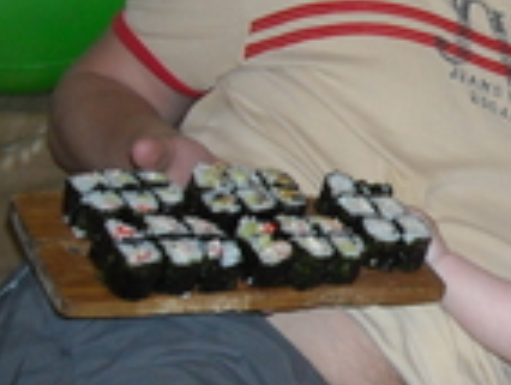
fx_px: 1641
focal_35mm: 111
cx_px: 561
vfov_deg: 13.4
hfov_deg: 17.1
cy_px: 122
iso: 200
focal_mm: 5.7
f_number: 2.8
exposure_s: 1/60
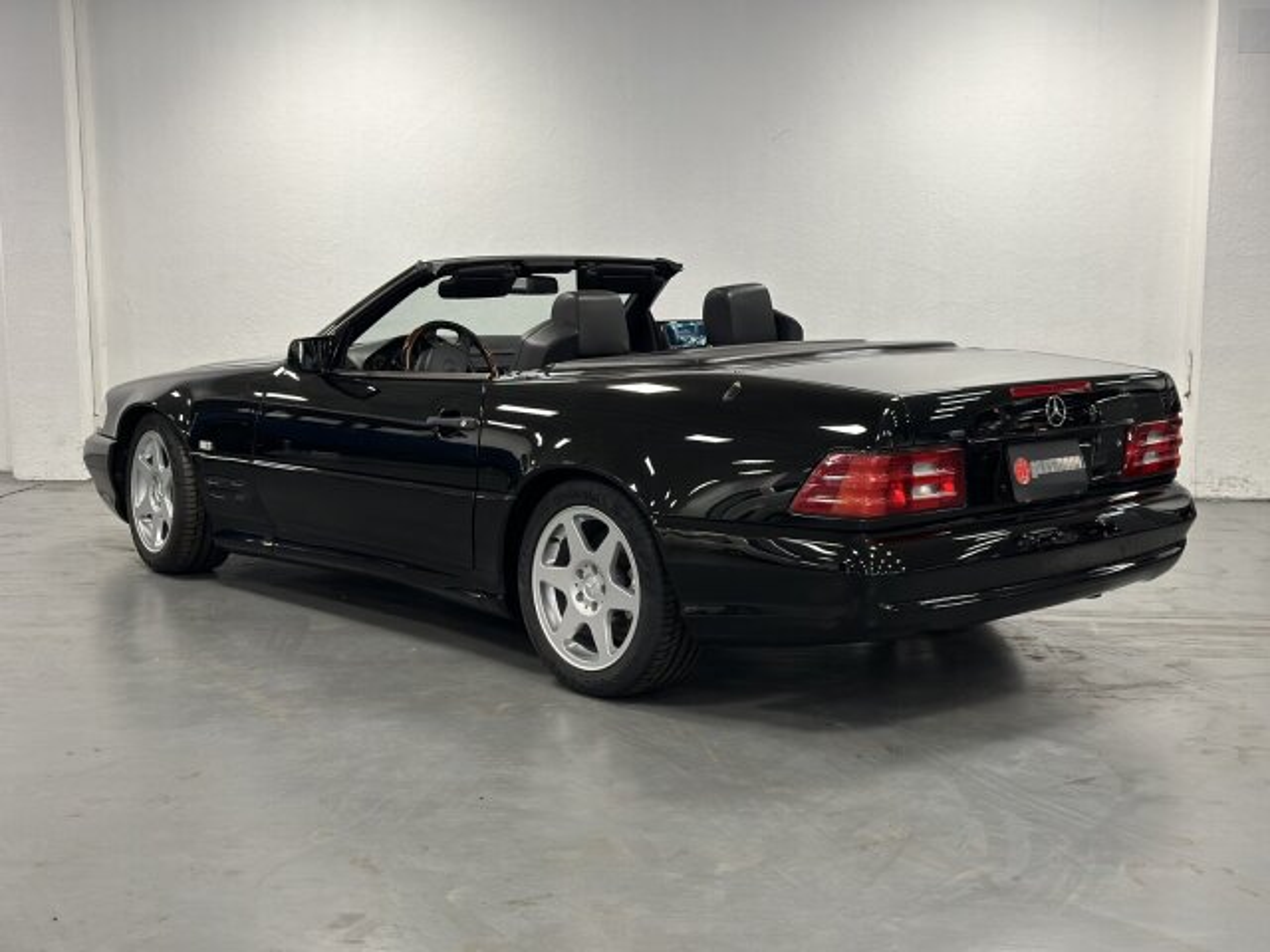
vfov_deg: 30.3
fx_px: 1761
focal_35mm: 48
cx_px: 635
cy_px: 476
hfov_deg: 39.7
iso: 125
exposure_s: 1/60
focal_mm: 6.86
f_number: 1.78
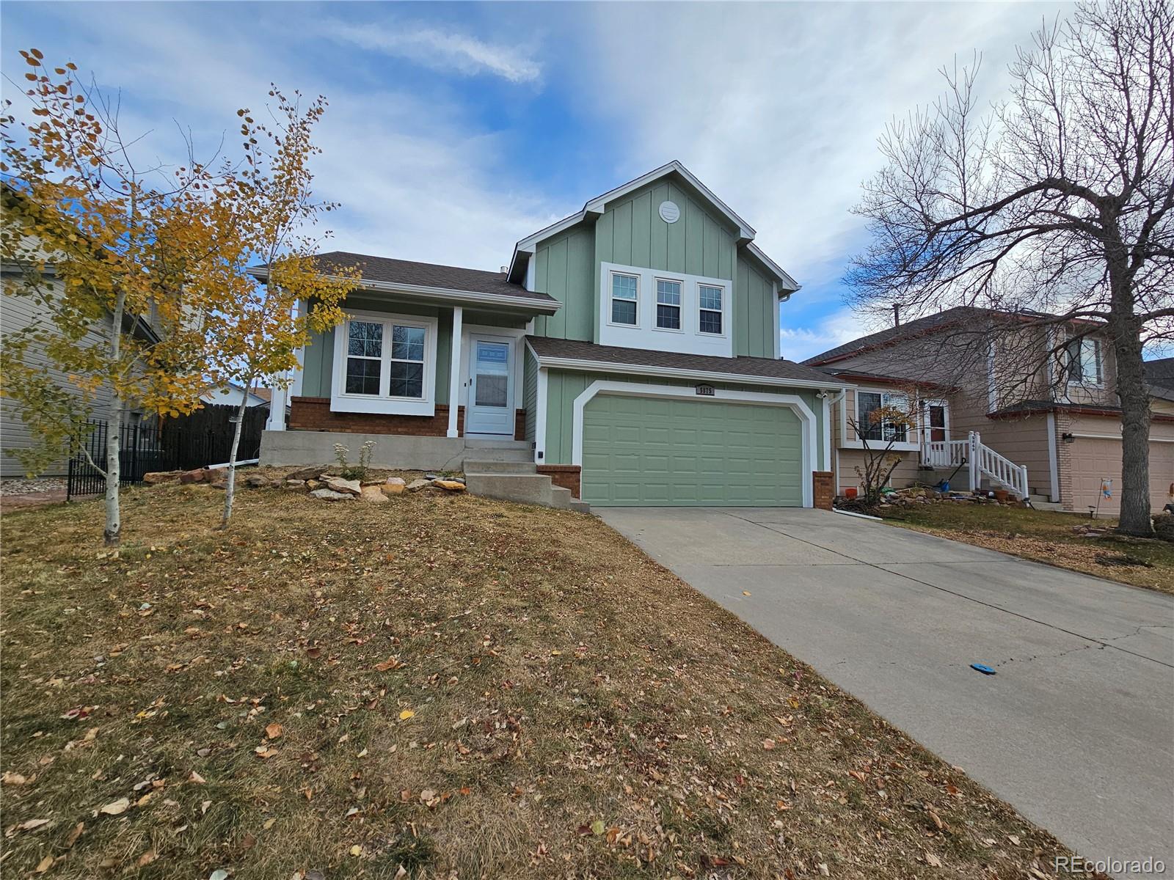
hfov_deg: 106.2
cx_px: 587
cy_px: 440
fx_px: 441
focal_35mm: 13
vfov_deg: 89.9
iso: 50
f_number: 2.2
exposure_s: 1/2210
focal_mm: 2.2
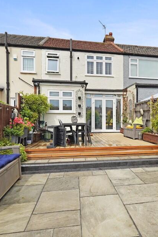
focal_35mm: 23
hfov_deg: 53.9
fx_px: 151
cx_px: 107
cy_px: 121
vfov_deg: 76.1
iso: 800
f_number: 8
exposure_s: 1/800
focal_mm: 14
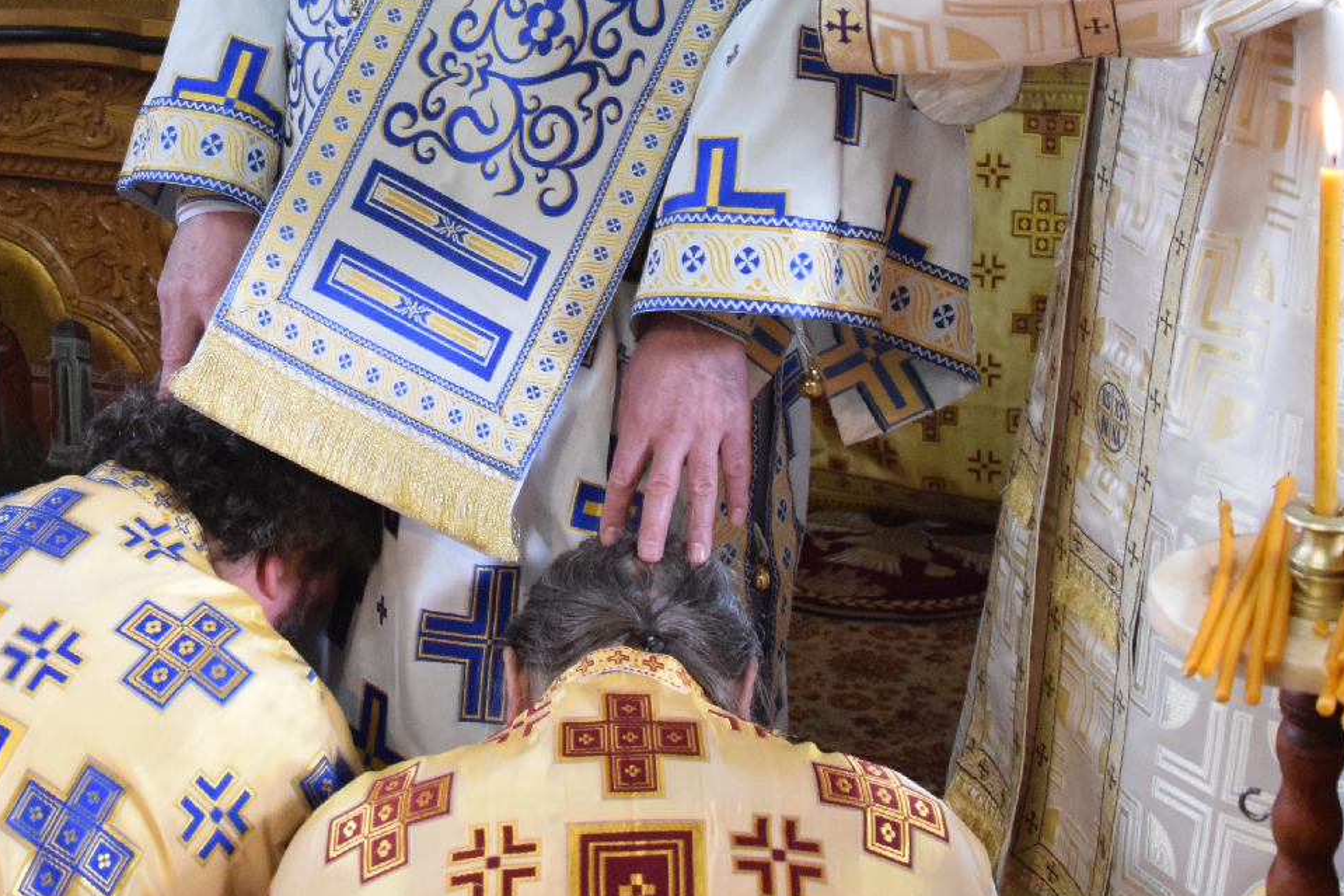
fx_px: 2389
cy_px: -137
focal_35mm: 64
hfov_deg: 31.2
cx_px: 462
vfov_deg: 20.1
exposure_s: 1/60
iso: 2500
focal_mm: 18
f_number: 3.5
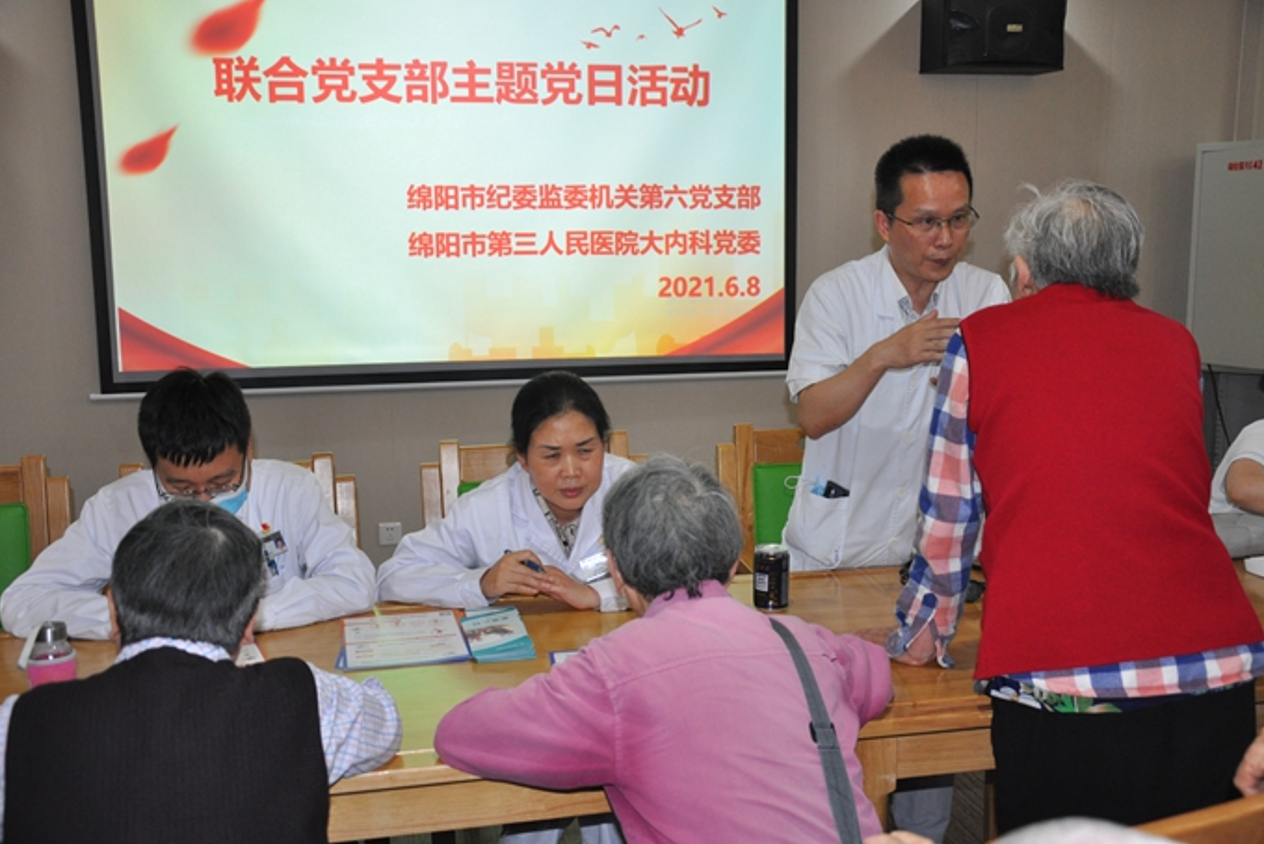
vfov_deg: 36.0
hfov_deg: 51.9
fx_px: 1300
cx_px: 621
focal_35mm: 37
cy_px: 415
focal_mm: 24
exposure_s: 1/60
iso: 800
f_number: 3.8
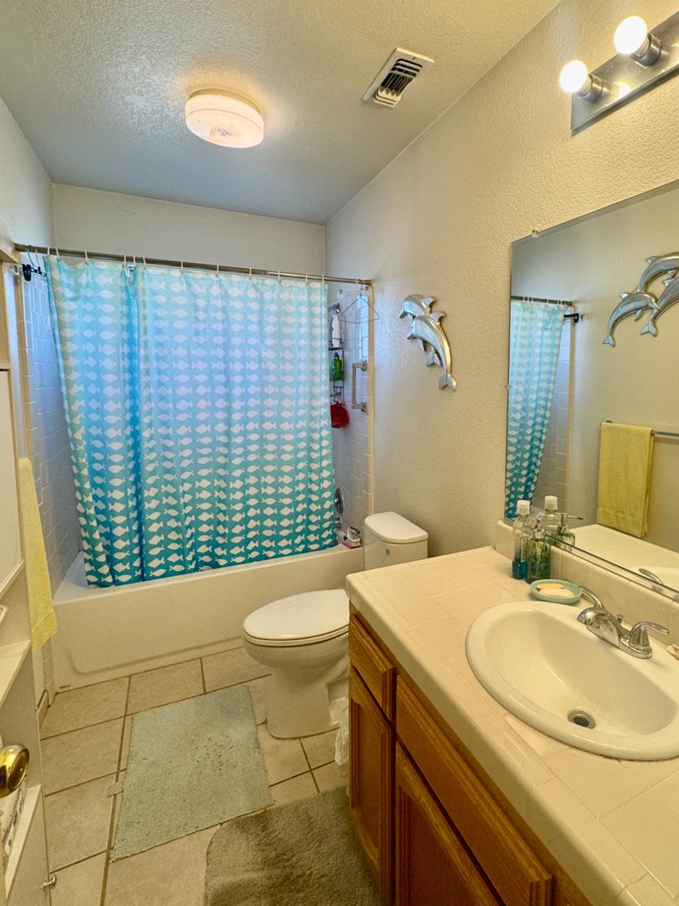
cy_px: 417
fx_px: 471
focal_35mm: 18
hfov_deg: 70.8
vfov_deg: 87.6
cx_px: 410
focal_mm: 2.22
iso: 125
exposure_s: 1/120
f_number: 2.2
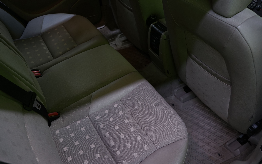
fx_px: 236
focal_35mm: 33
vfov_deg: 38.3
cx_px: 130
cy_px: 88
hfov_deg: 58.1
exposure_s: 1/13
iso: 640
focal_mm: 32
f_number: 5.6
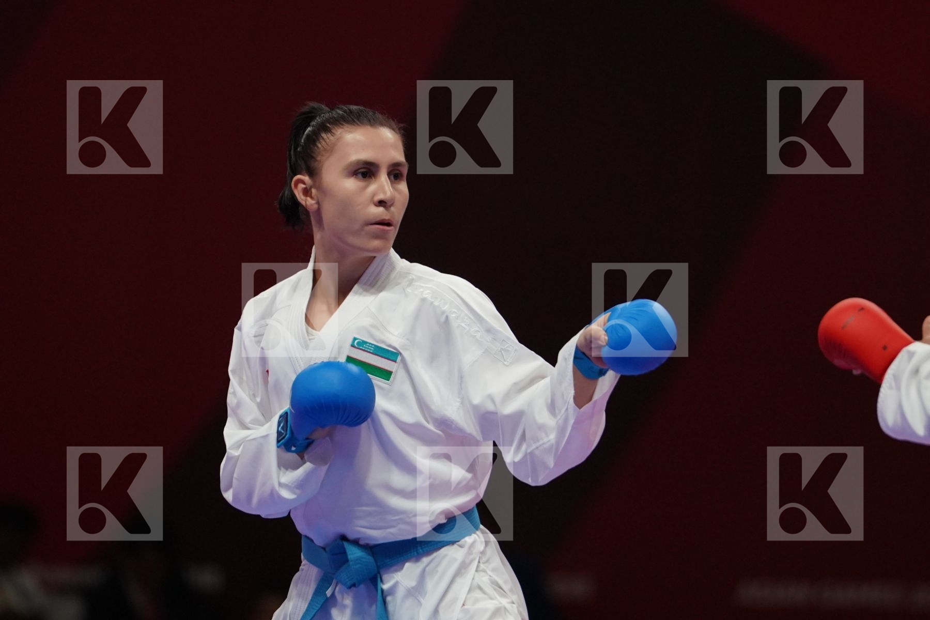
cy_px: 310
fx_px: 10565
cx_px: 465
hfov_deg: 5.0
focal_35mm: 409
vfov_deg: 3.4
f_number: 4
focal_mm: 273
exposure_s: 1/1000
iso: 2500
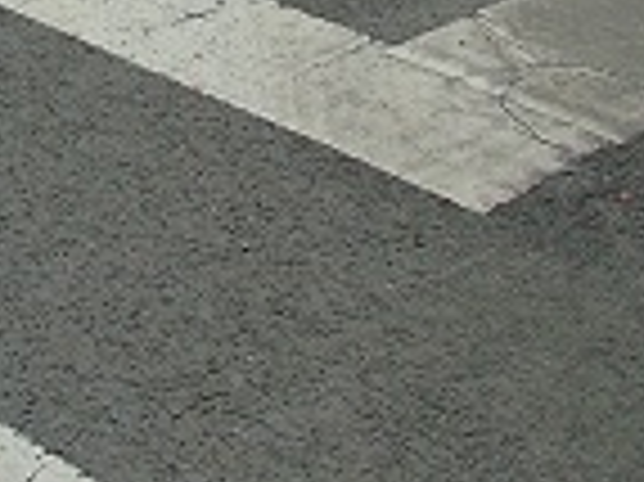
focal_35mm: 105
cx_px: -248
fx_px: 1952
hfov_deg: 17.3
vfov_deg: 12.5
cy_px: -450
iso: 80
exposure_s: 1/1000
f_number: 4.5
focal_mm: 4.4
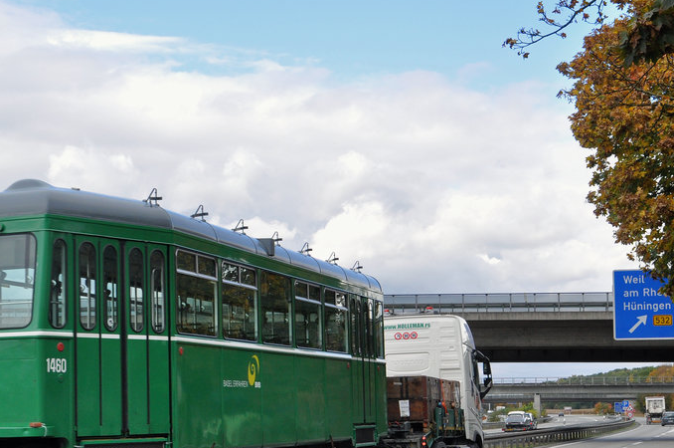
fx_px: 1290
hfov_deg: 28.3
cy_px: 302
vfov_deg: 19.6
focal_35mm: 69
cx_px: 79
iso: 400
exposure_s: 1/320
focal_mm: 26
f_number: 9
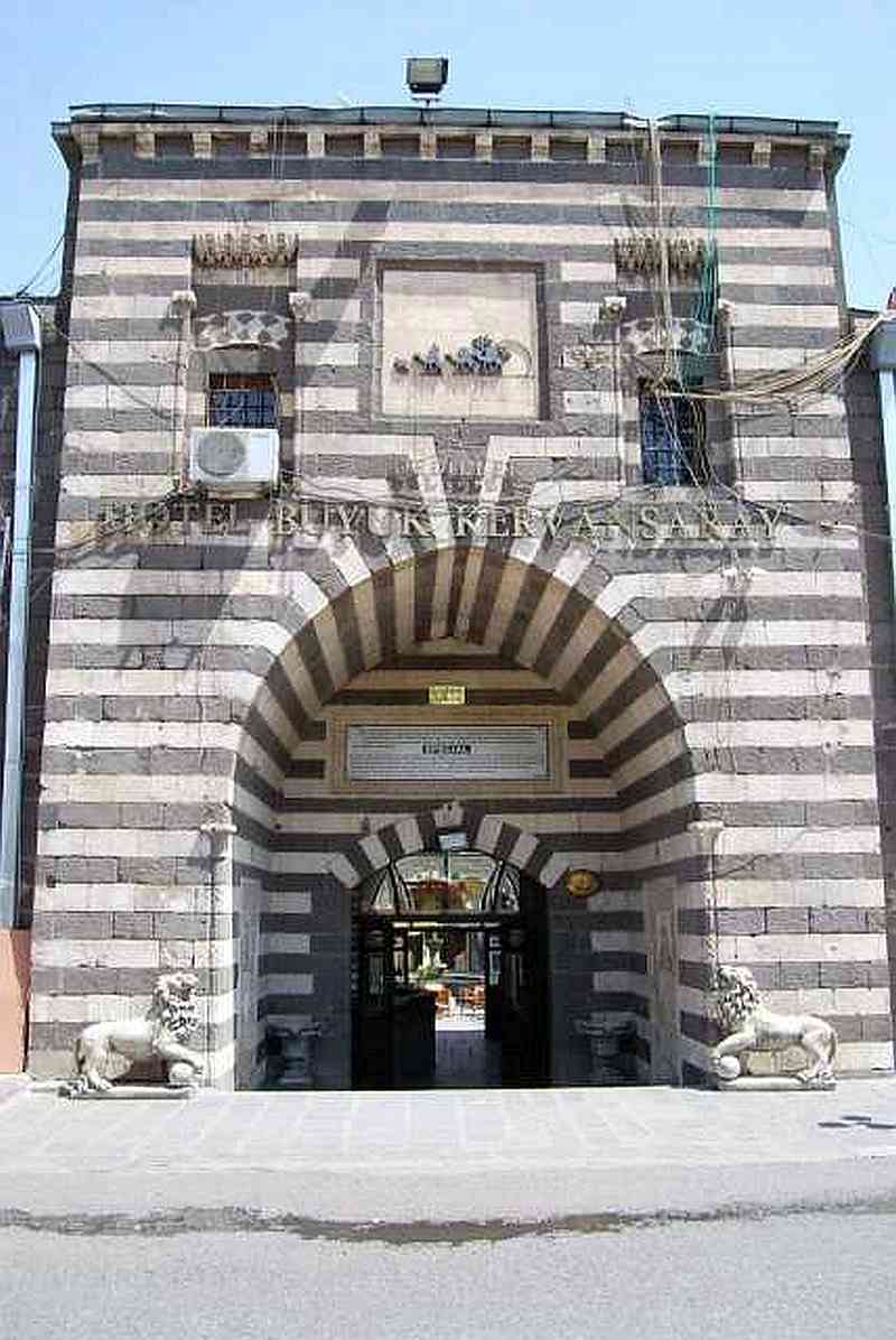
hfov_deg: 43.7
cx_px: 448
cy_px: 670
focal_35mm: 30
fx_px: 1117
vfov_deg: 61.9
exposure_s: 1/160
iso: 100
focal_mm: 20
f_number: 6.3
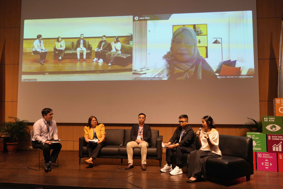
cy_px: 94
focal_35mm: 30
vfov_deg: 43.6
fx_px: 236
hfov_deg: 61.9
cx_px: 142
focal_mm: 20
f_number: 4
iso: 2000
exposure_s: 1/160
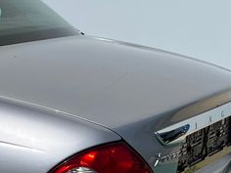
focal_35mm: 113
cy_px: 139
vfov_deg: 13.0
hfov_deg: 15.4
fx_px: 754
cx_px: -164
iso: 50
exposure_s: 1/9091
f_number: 1.6
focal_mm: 5.1
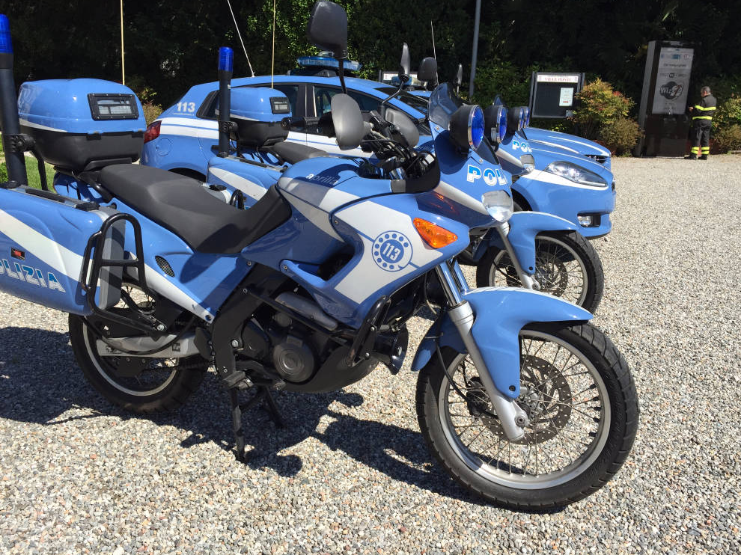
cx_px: 365
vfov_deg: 46.8
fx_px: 642
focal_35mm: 30
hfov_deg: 60.0
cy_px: 271
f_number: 2.2
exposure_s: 1/1721
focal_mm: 4.15
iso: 32
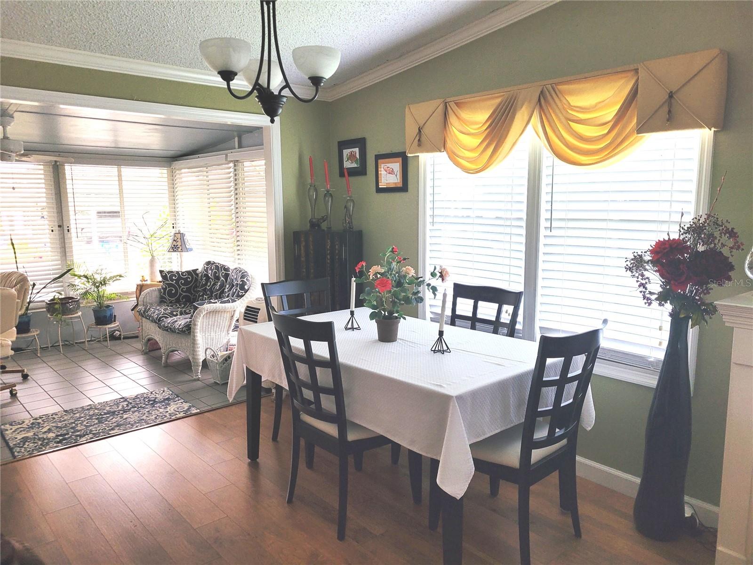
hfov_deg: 67.3
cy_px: 282
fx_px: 566
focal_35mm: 26
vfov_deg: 53.1
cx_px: 376
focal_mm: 5.4
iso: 250
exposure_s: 1/60
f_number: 1.8
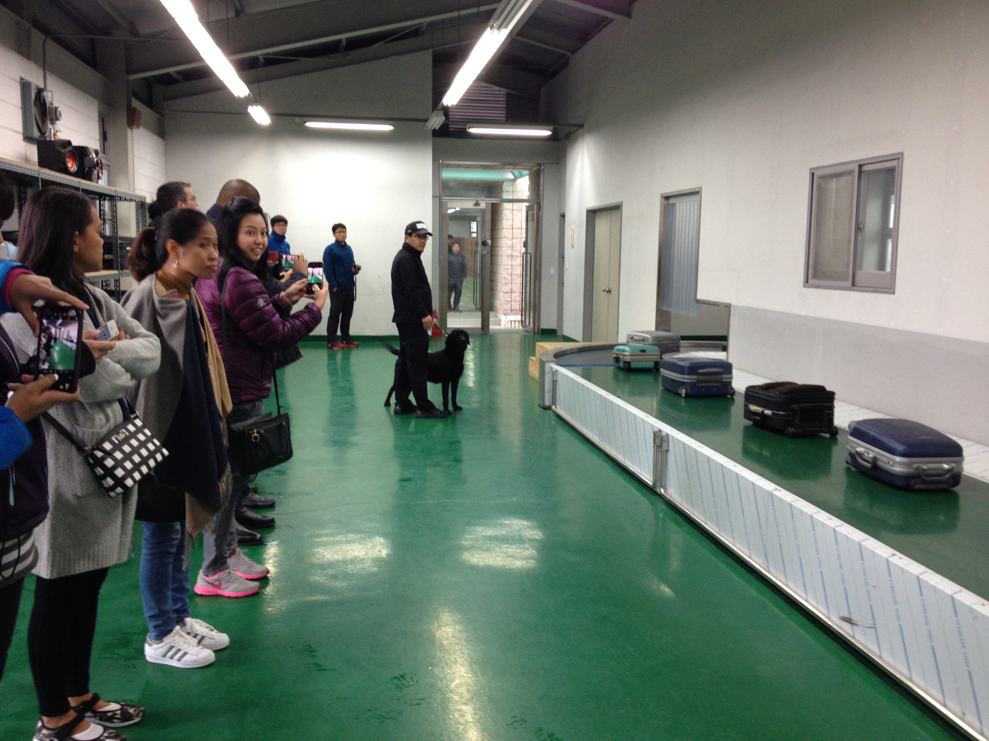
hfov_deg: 52.6
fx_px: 1000
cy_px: 370
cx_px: 494
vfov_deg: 40.7
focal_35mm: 35
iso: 80
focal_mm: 4.28
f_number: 2.4
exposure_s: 1/20
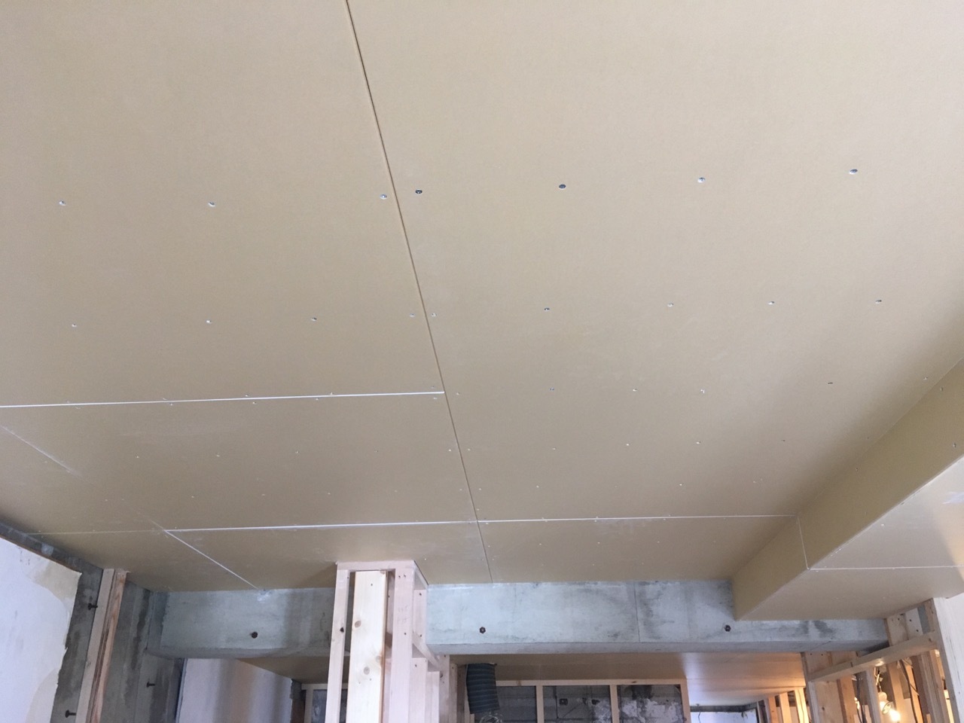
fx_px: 808
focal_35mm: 29
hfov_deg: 61.7
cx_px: 482
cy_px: 362
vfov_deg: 48.2
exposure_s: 1/30
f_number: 2.2
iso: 100
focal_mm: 4.15
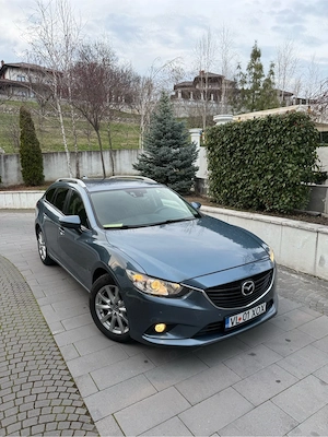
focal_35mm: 24
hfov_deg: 56.8
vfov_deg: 71.6
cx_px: 164
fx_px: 303
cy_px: 218
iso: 100
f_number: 1.78
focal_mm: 6.76
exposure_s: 1/195
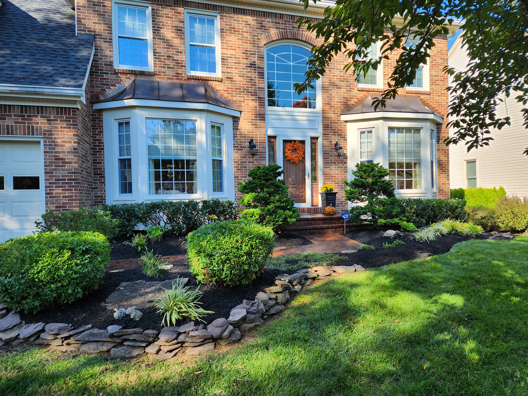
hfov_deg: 73.9
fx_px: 351
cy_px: 198
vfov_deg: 58.9
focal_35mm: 23
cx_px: 264
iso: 20
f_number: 1.8
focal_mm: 5.4
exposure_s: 1/322
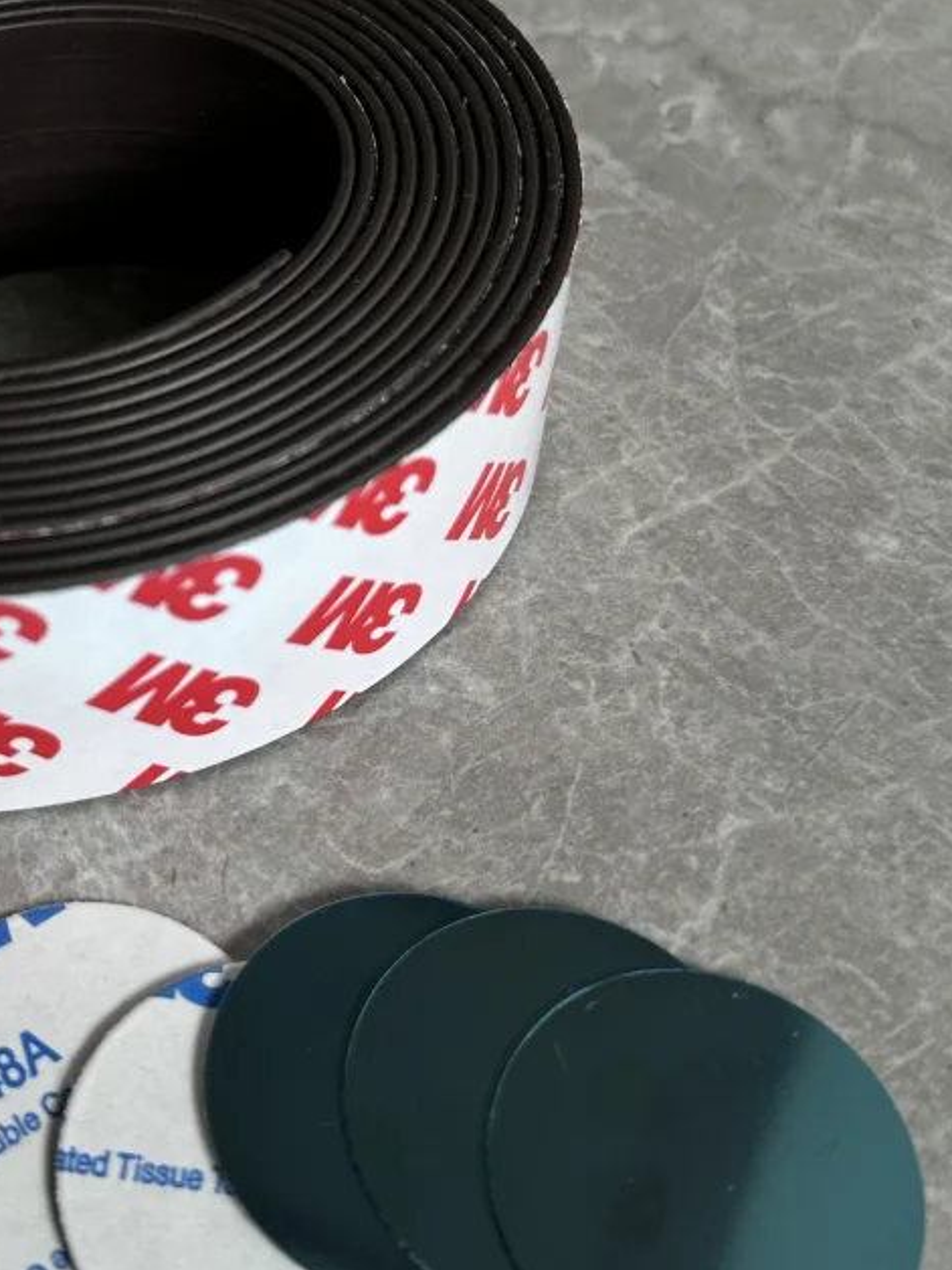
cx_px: 239
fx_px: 2017
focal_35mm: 55
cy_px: 465
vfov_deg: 34.7
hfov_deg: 26.2
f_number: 1.78
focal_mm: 6.86
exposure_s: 1/160
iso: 64
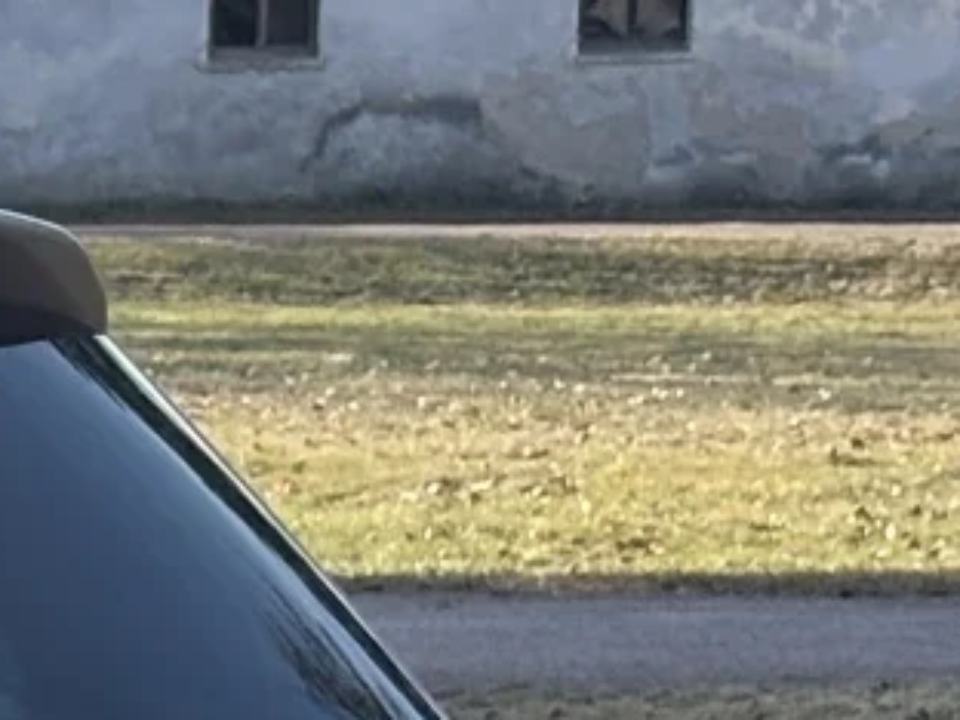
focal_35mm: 320
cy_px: 1415
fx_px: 8875
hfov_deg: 5.8
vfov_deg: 4.6
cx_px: -1815
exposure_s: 1/1616
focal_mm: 5.96
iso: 32
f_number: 1.6
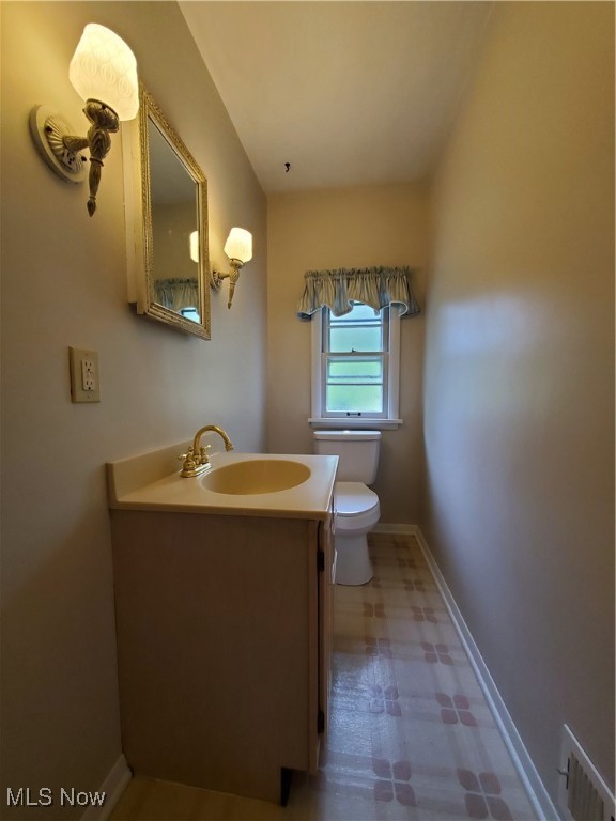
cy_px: 410
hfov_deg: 89.9
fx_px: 308
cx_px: 308
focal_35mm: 13
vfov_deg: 106.2
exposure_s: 1/60
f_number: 2.2
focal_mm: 1.8
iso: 160
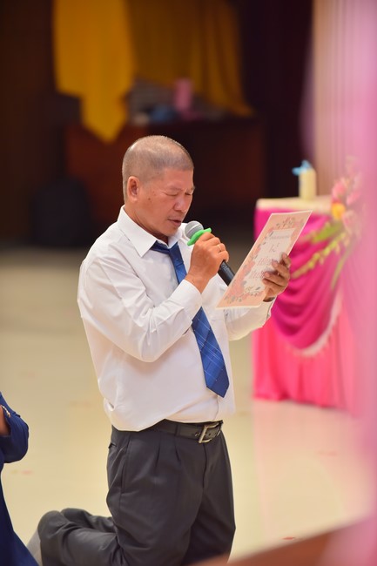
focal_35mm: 200
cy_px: 283
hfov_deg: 6.9
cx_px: 188
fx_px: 3143
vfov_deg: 10.3
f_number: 2.8
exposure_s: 1/200
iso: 1000
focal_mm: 200
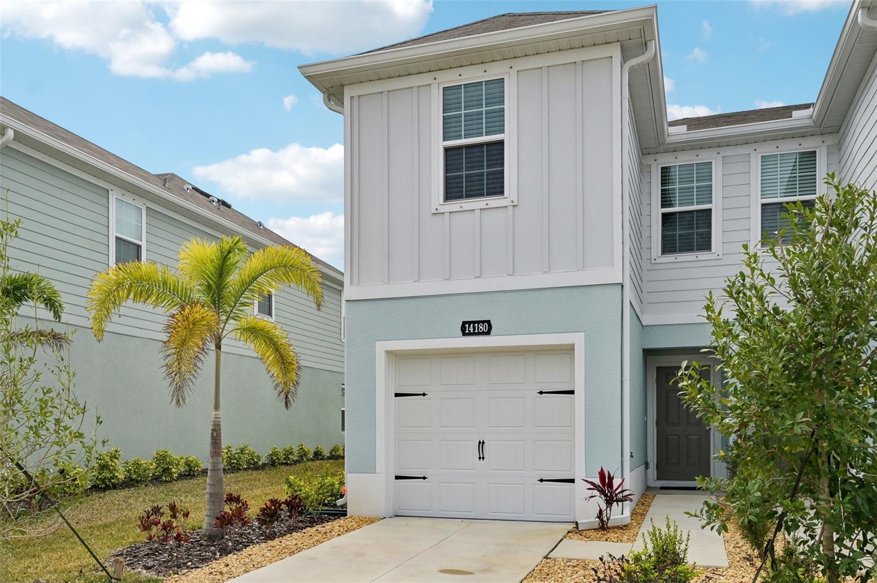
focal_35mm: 30
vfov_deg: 43.5
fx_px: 730
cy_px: 292
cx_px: 438
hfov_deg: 62.0
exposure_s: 1/1600
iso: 400
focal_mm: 30
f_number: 8
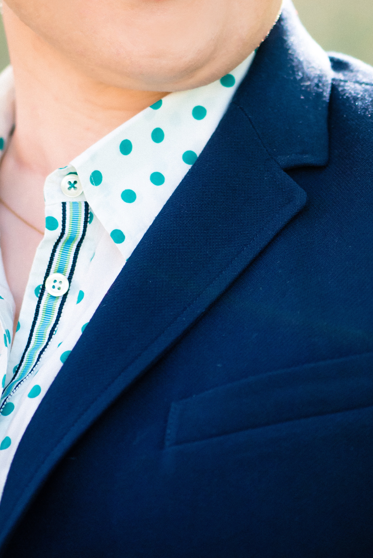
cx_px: 163
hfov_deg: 6.1
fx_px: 3509
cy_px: 12
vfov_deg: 9.1
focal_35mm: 226
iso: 400
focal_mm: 105
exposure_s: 1/1000
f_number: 3
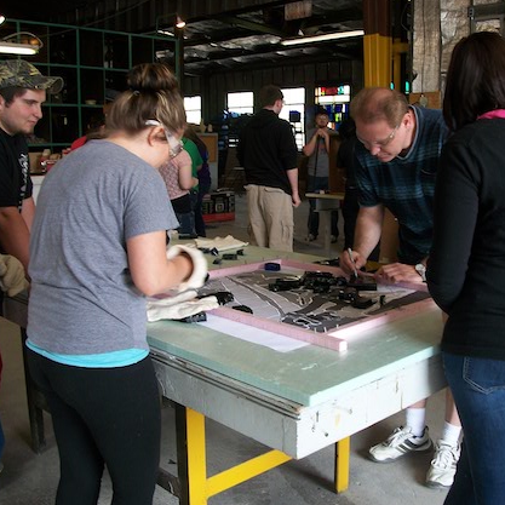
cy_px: 254
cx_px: 299
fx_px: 644
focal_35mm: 39
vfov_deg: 42.8
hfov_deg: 42.7
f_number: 2.9
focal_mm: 5.7
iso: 80
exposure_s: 1/50
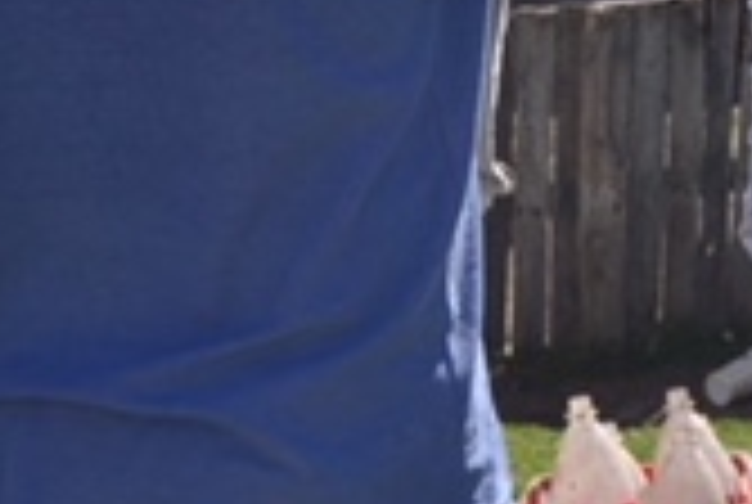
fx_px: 3369
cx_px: 1351
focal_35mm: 161
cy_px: -256
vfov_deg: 8.4
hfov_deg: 11.8
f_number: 8
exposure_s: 1/250
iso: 100
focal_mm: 28
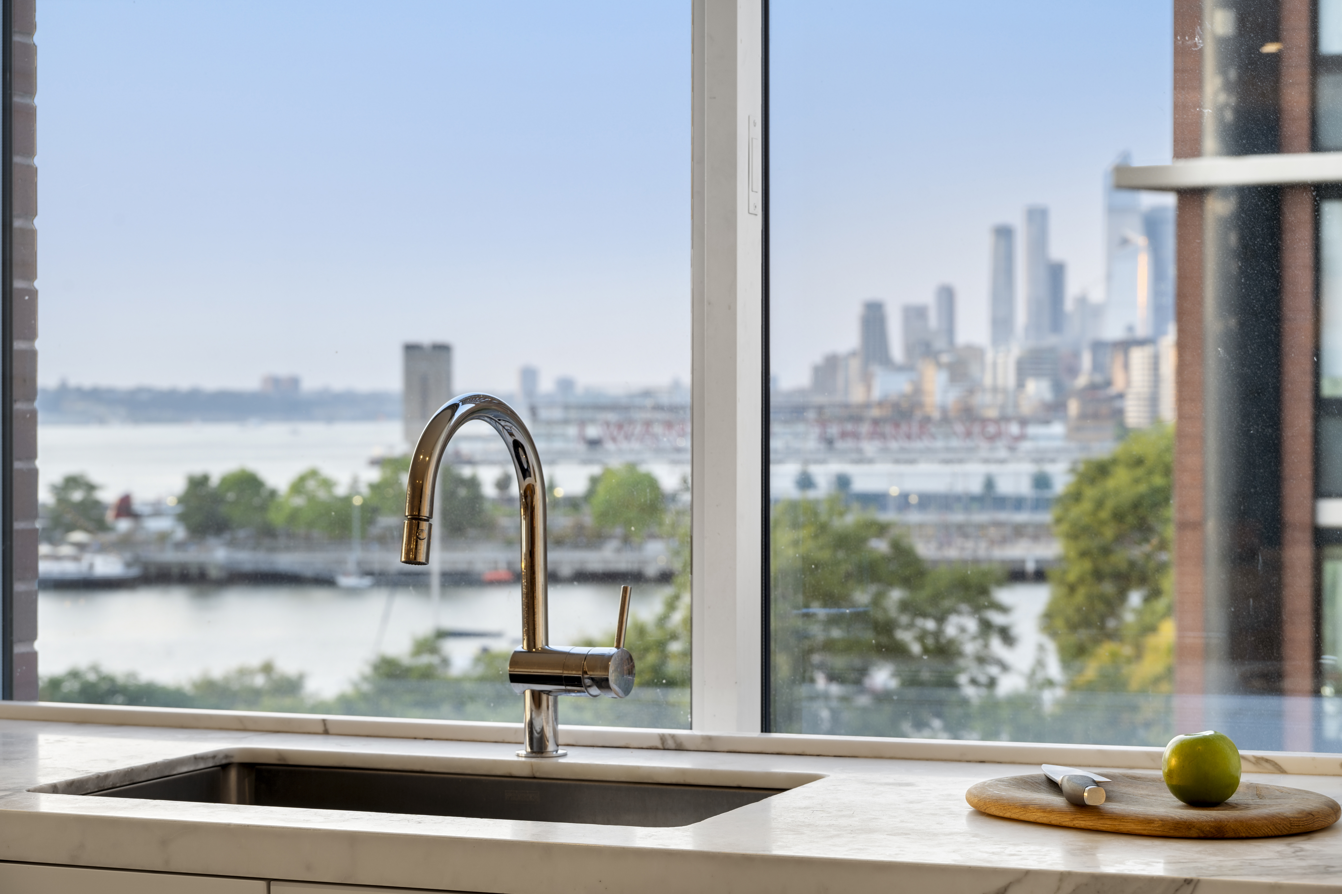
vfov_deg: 19.2
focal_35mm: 71
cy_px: 447
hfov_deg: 28.5
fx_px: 2647
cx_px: 671
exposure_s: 1/40
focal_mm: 71
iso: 160
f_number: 8
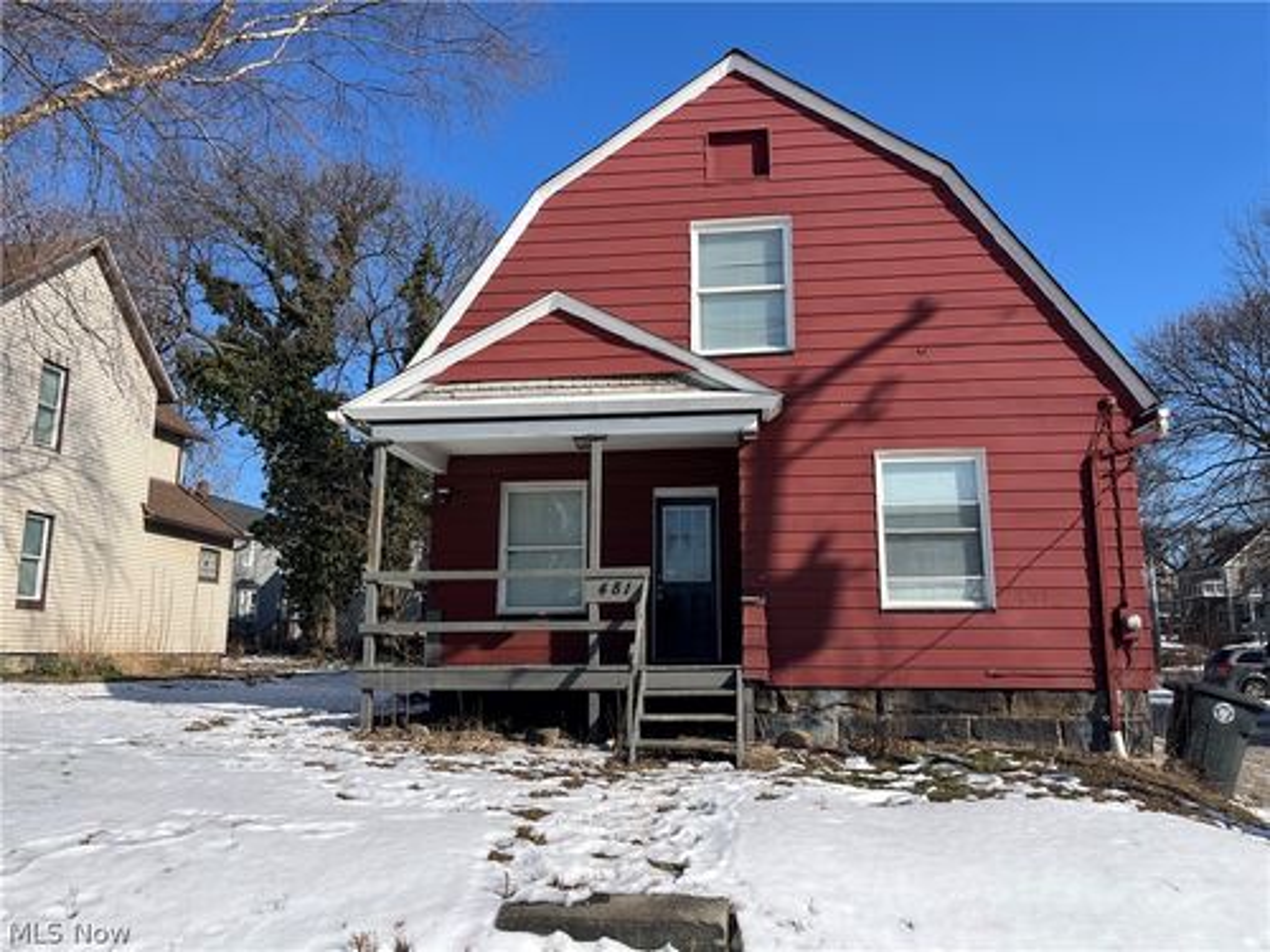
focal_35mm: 26
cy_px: 476
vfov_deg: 53.1
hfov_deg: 67.3
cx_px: 635
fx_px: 954
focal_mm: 5.1
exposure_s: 1/4016
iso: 50
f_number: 1.6
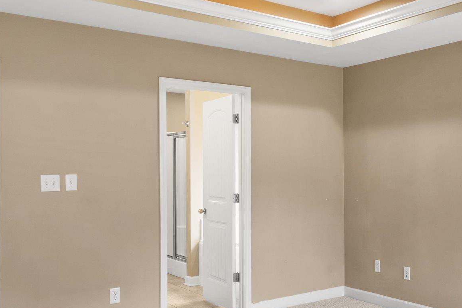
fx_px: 513
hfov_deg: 45.9
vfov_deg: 33.4
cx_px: 371
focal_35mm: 40
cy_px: 166
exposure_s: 1.3
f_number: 8
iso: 100
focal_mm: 10
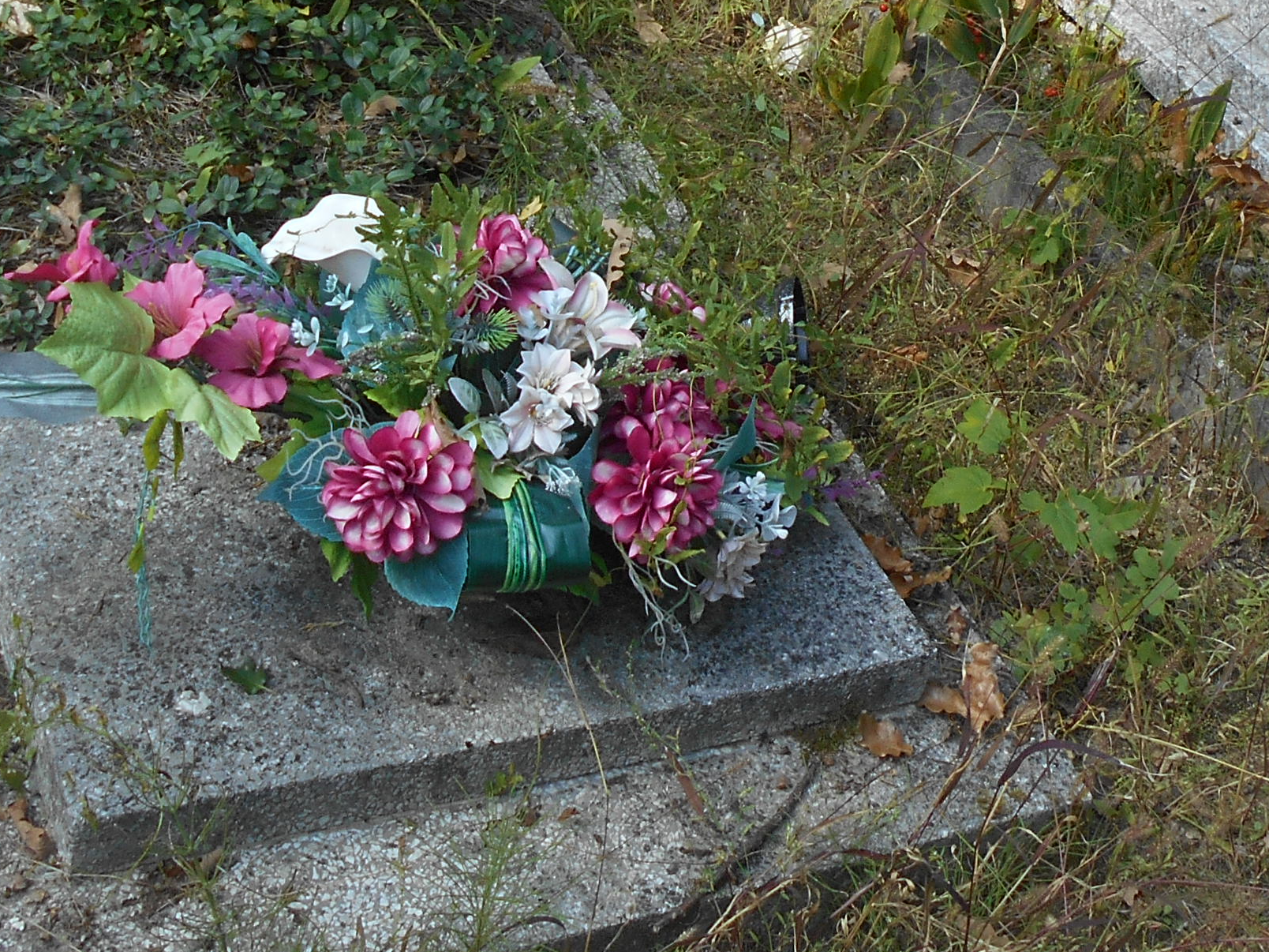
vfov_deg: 24.2
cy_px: 130
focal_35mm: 59
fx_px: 2163
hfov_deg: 32.5
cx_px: 822
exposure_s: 1/250
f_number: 3.2
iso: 80
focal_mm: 4.6
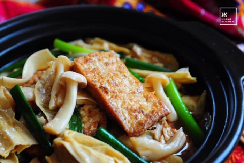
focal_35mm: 75
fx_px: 508
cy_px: 82
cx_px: 122
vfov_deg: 18.2
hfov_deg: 27.0
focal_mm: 50
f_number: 4.8
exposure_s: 1/90
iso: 800
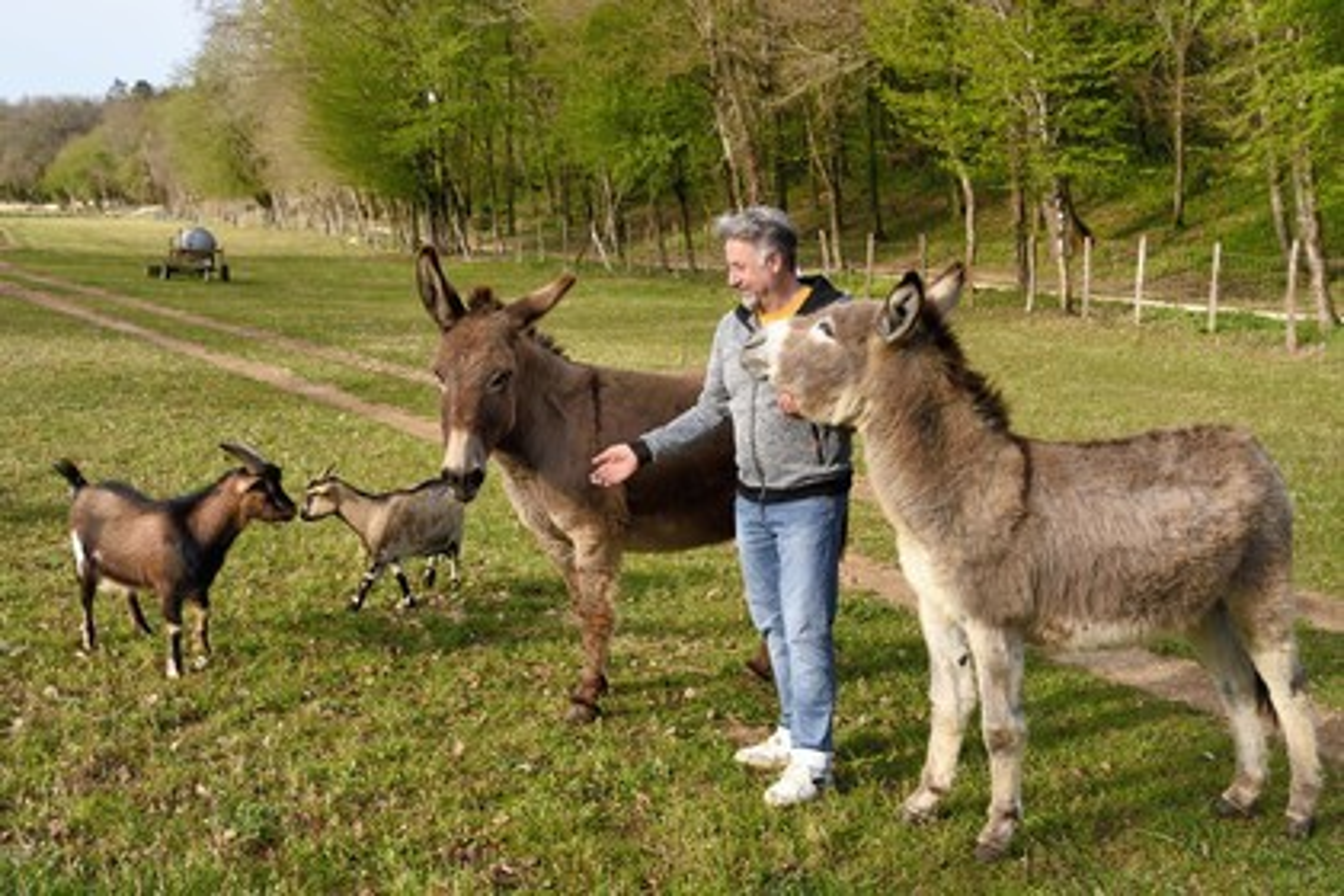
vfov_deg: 33.4
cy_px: 448
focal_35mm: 40
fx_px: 1493
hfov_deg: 48.5
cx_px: 672
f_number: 8
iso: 200
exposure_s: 1/200
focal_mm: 40
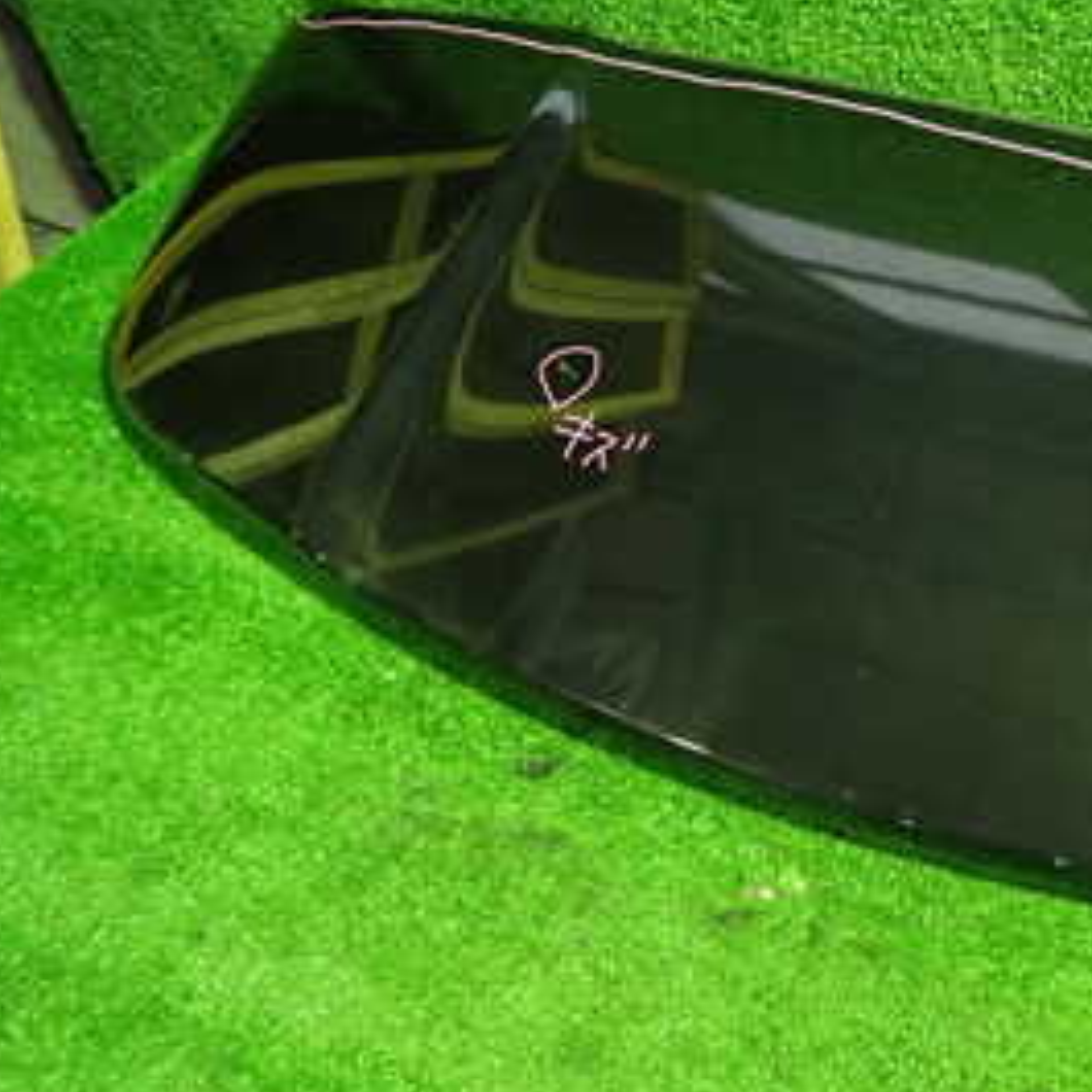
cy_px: 490
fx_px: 1785
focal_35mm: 50
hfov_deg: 31.4
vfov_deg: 34.0
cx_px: 1104
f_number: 2
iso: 500
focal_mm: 4.5
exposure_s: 1/30
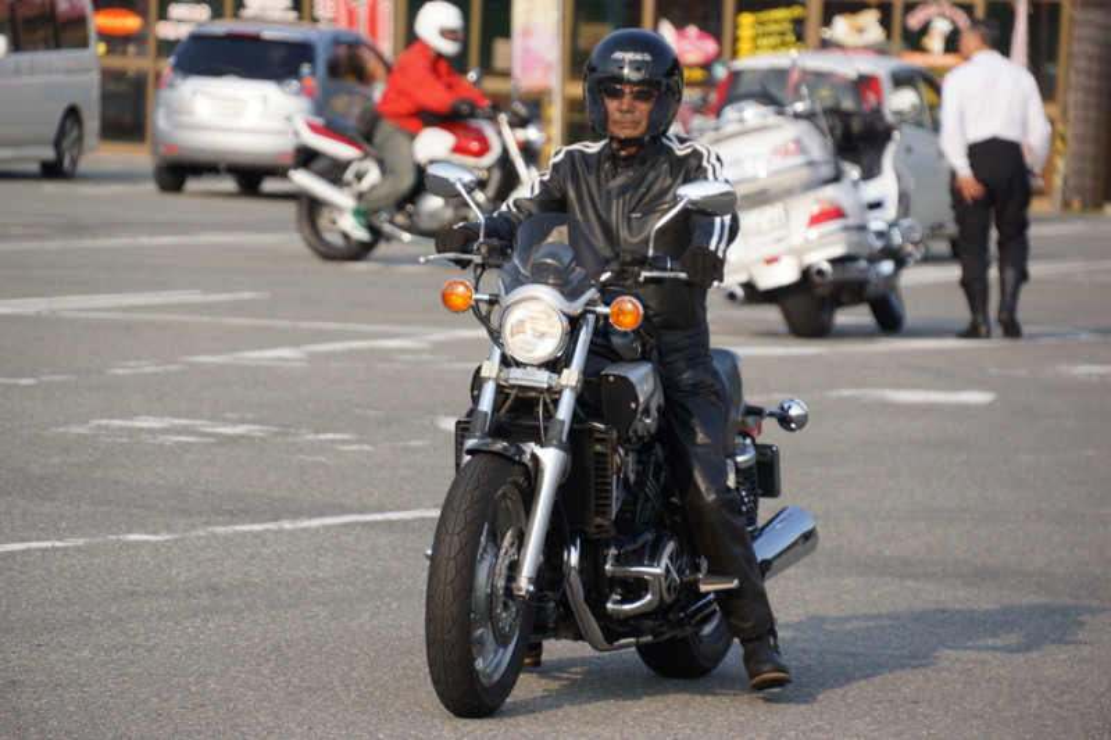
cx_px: 556
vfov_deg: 5.2
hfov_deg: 7.9
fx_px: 8083
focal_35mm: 262
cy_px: 370
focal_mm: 175
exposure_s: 1/2000
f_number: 6.3
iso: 800
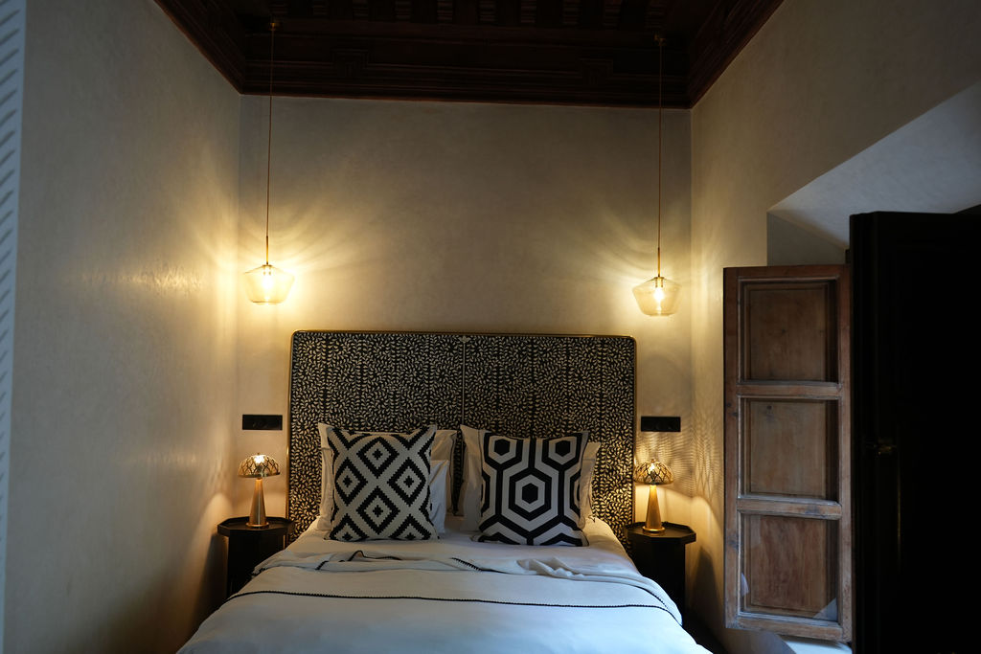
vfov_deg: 46.4
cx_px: 490
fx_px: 763
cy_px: 327
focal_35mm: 28
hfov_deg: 65.5
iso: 640
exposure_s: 1/30
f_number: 3.5
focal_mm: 28
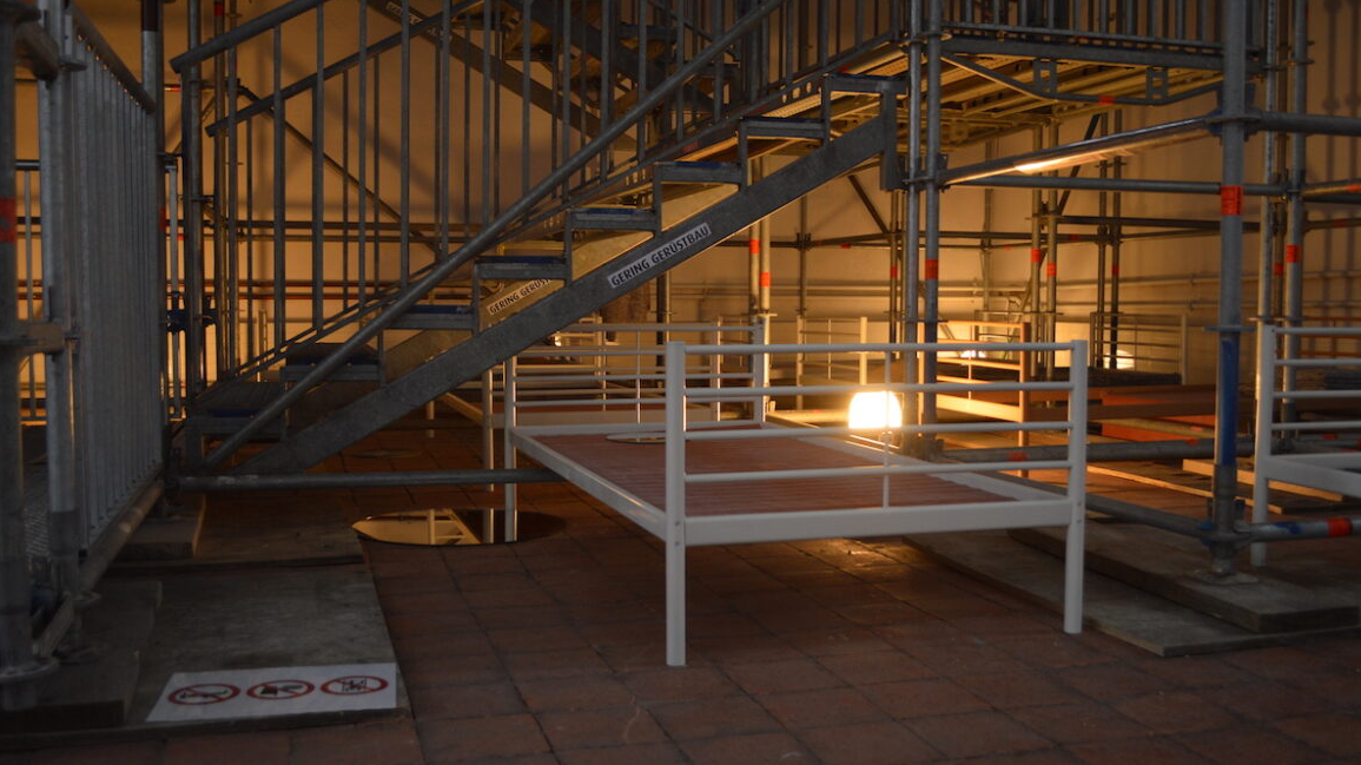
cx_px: 685
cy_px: 389
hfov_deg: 56.6
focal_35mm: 35
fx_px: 1263
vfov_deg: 33.7
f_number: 4
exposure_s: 1/20
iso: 400
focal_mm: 22
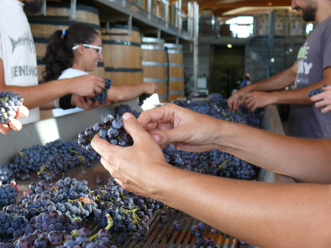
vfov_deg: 27.0
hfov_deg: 35.5
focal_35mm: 54
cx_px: 166
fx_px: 516
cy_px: 124
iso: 100
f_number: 3.2
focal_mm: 11.5
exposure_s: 1/60
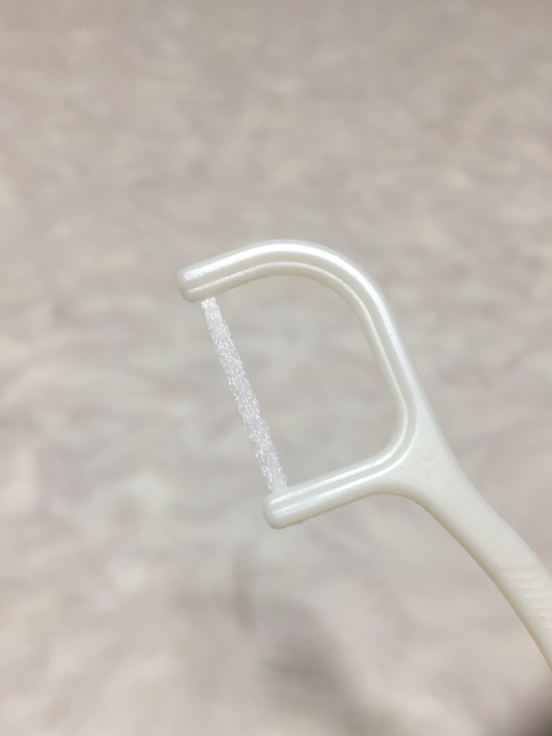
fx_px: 617
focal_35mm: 29
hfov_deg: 48.2
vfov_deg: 61.7
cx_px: 276
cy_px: 368
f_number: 2.2
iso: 80
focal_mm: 4.15
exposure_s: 1/33
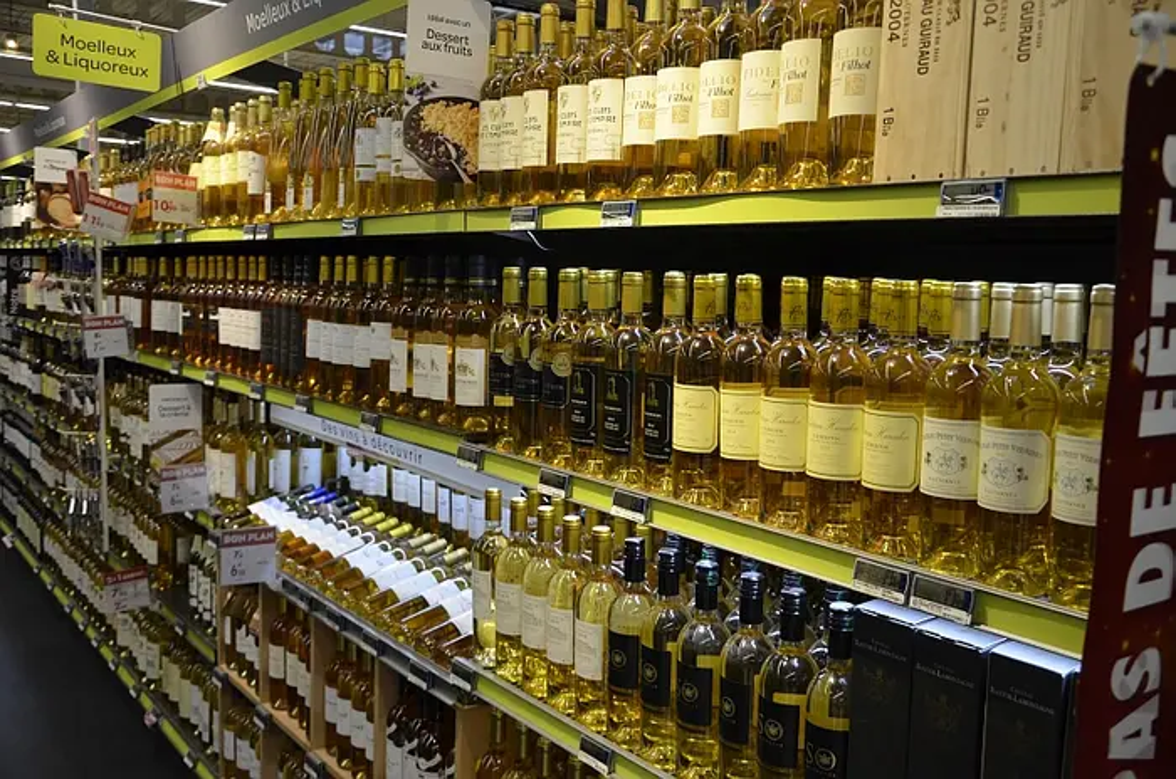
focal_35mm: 33
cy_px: 390
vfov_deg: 39.8
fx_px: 1076
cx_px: 588
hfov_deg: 57.3
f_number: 5
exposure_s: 1/100
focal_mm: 22
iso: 400
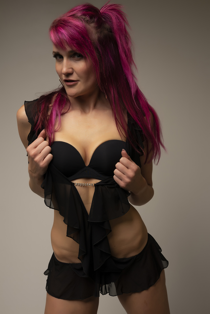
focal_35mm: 50
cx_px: 105
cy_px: 157
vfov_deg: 39.6
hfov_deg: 27.0
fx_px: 437
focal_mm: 50
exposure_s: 1/200
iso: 125
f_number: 8
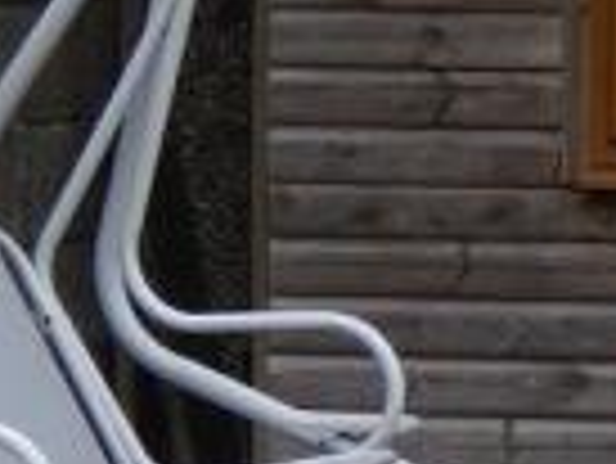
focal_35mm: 374
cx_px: 1614
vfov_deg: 4.0
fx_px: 6661
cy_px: 59
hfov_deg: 5.1
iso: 80
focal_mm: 9
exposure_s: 1/200
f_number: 3.9
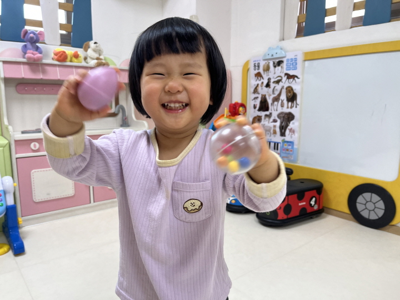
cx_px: 200
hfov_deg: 67.3
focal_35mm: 26
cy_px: 150
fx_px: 300
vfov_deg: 53.1
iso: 80
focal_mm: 5.1
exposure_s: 1/120
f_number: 1.6
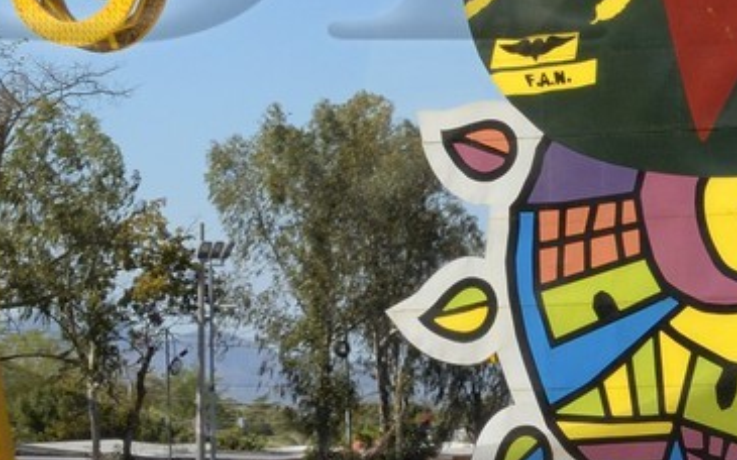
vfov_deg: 10.1
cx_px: 374
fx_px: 2510
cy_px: -289
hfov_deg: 16.7
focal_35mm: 125
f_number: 11
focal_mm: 18.5
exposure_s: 1/60
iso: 200
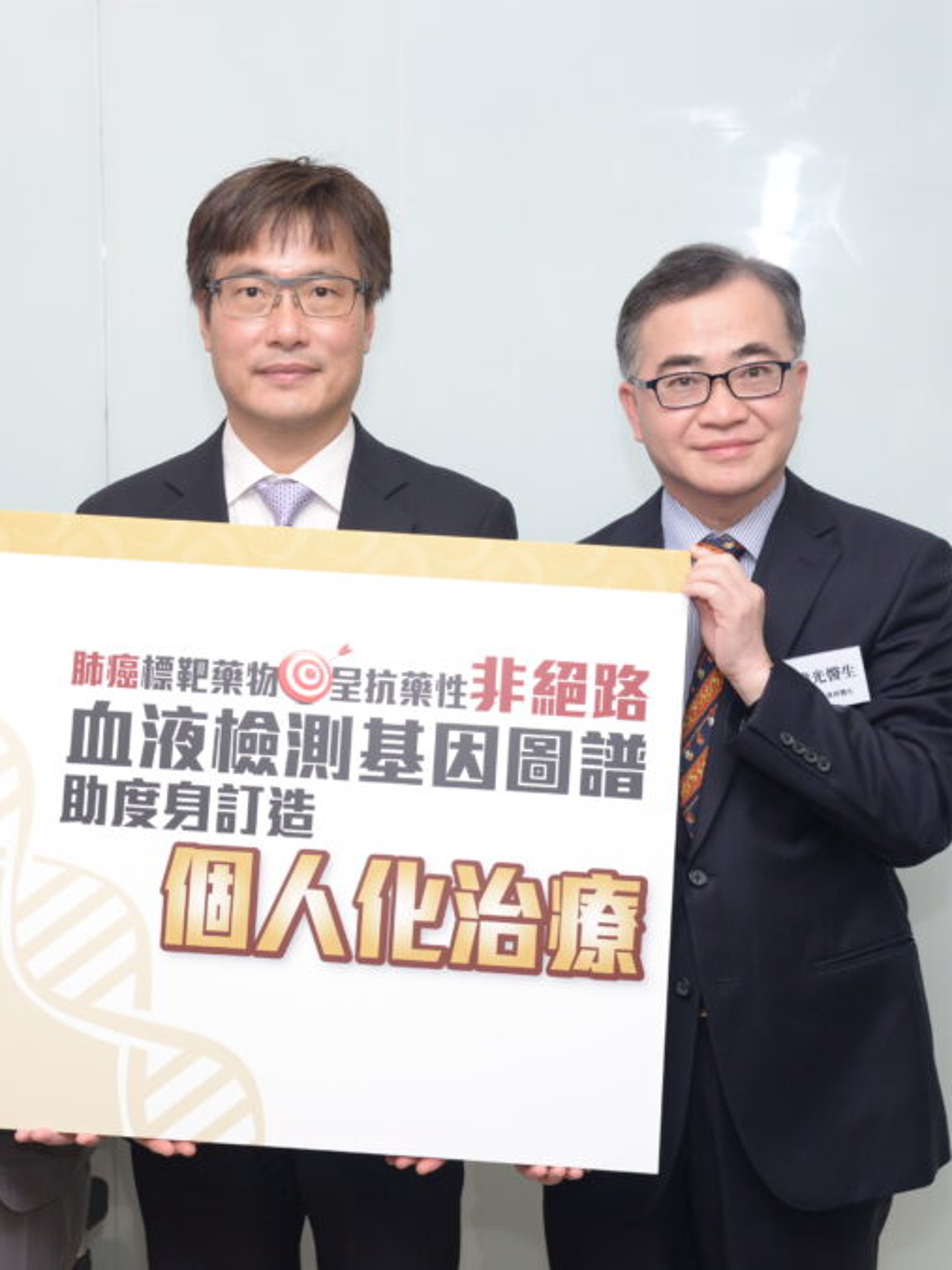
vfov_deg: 29.0
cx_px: 385
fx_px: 2457
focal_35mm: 67
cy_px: 640
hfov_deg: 21.9
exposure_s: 1/160
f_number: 5.6
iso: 1000
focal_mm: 46
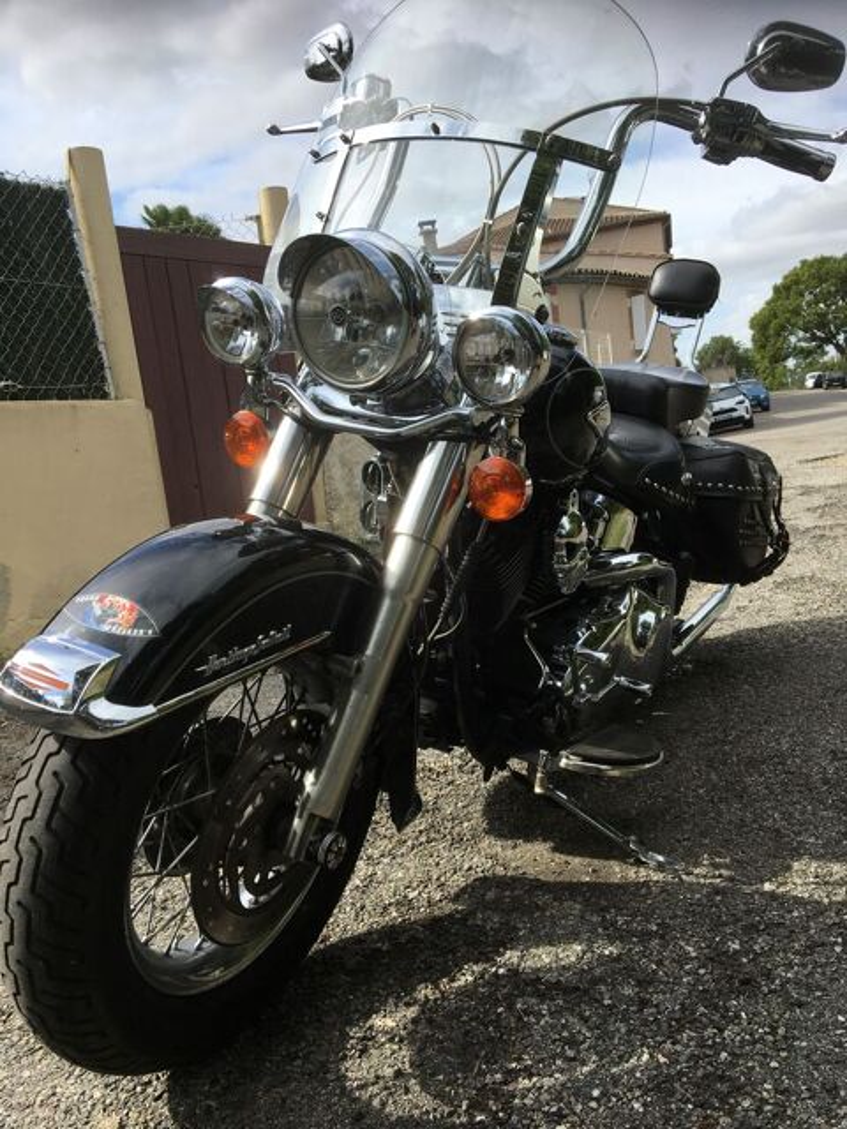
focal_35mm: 29
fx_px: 946
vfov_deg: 61.7
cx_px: 424
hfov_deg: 48.2
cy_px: 564
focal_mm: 4.15
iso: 25
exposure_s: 1/1131
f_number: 2.2
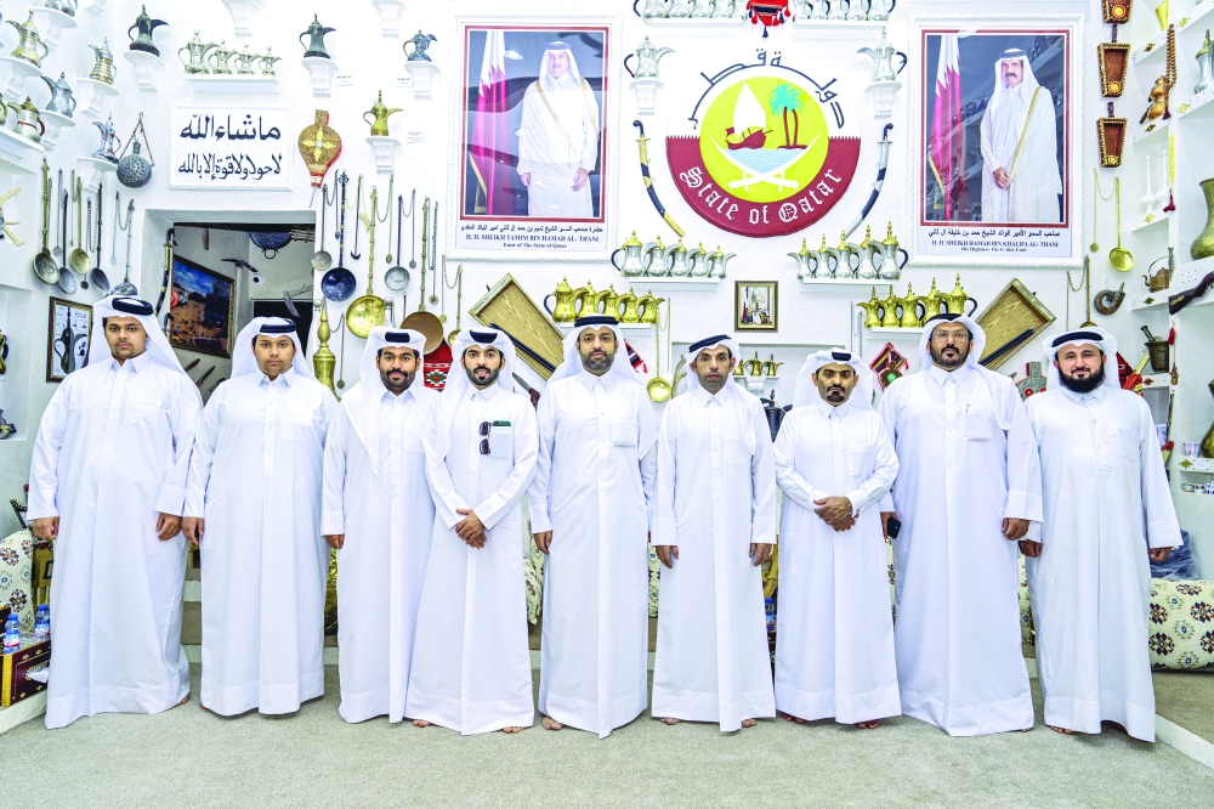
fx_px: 809
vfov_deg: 53.1
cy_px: 404
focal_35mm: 24
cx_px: 607
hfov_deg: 73.8
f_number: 5.6
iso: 640
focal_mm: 24
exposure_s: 1/125
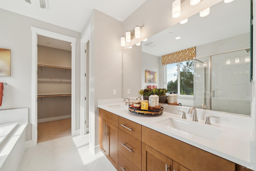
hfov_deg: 108.3
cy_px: 86
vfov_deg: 85.4
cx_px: 128
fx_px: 92
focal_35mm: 13
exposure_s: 1/60
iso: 100
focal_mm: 13
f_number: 5.6
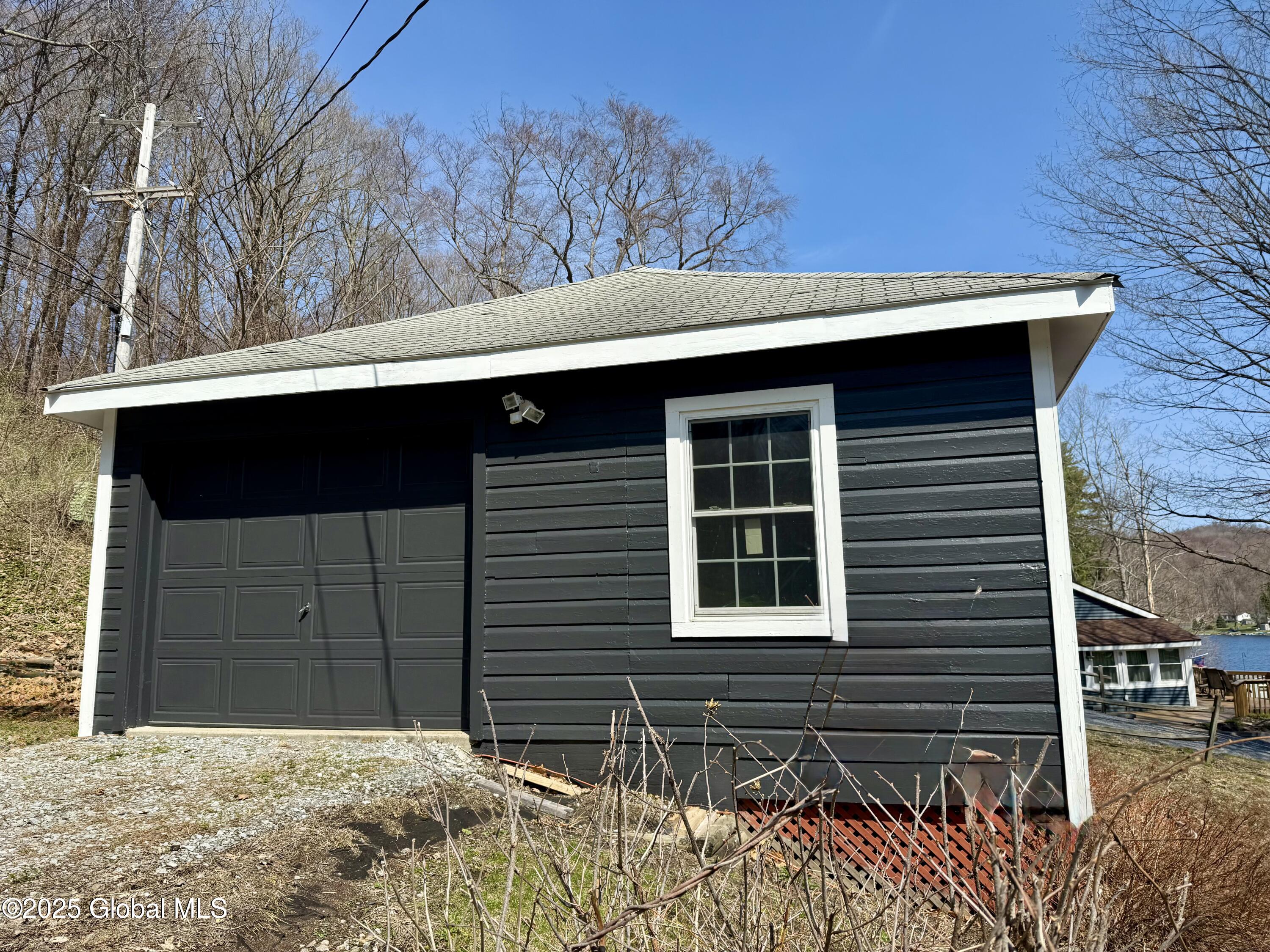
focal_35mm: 24
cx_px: 635
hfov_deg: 71.6
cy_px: 476
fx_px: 881
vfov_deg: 56.8
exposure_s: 1/3759
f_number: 1.78
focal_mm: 6.76
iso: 80
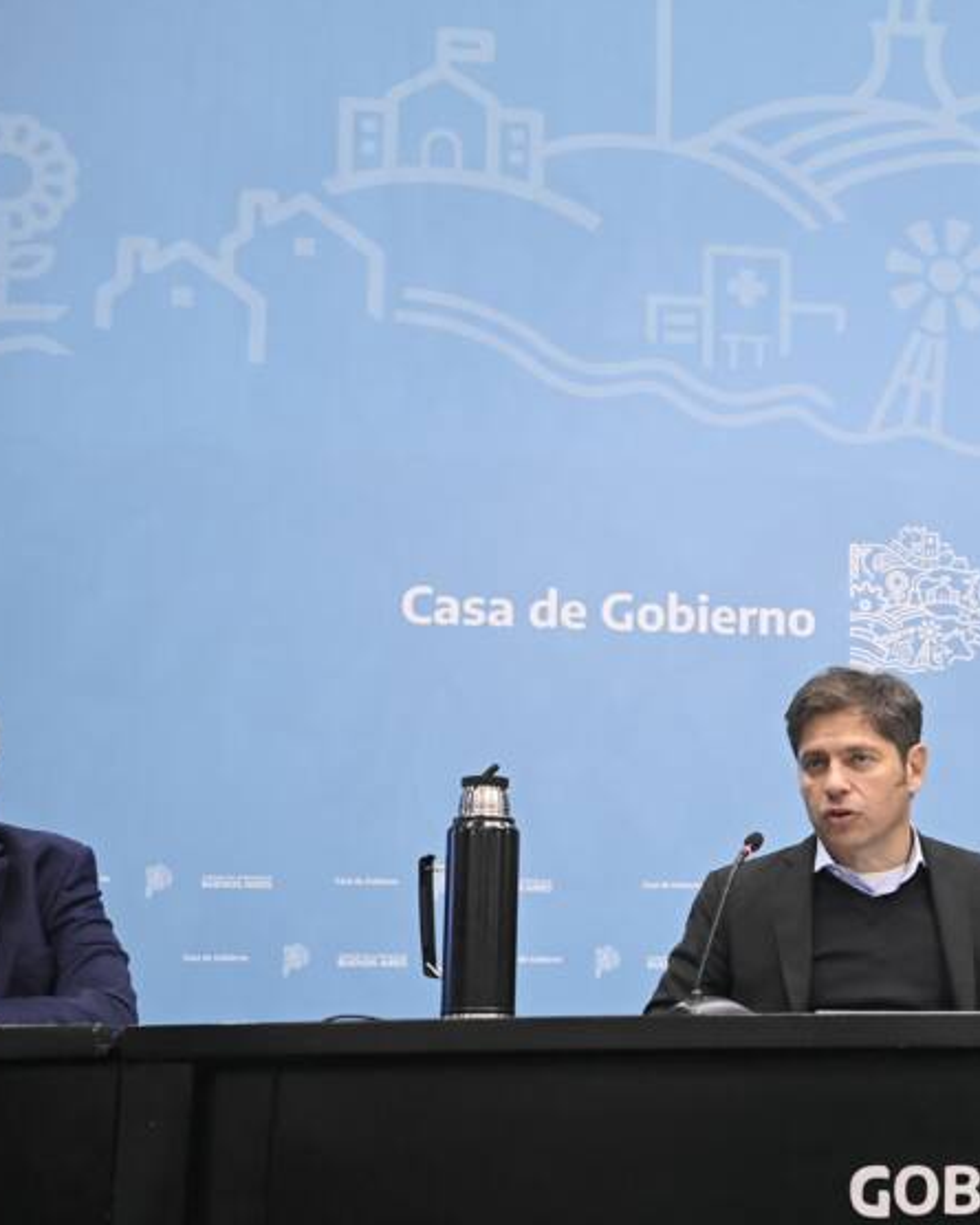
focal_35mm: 78
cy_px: 659
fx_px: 2827
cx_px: 1039
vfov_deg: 24.4
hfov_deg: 19.0
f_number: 3.5
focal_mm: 42
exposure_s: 1/400
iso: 4000
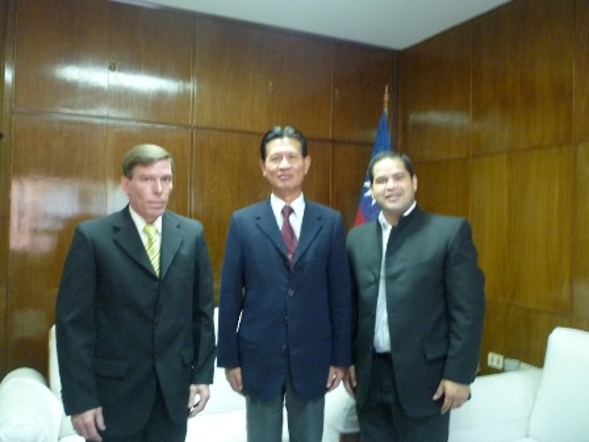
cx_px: 294
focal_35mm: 29
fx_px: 493
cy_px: 221
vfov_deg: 48.2
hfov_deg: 61.7
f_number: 3.3
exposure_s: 1/8
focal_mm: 5.2
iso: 400
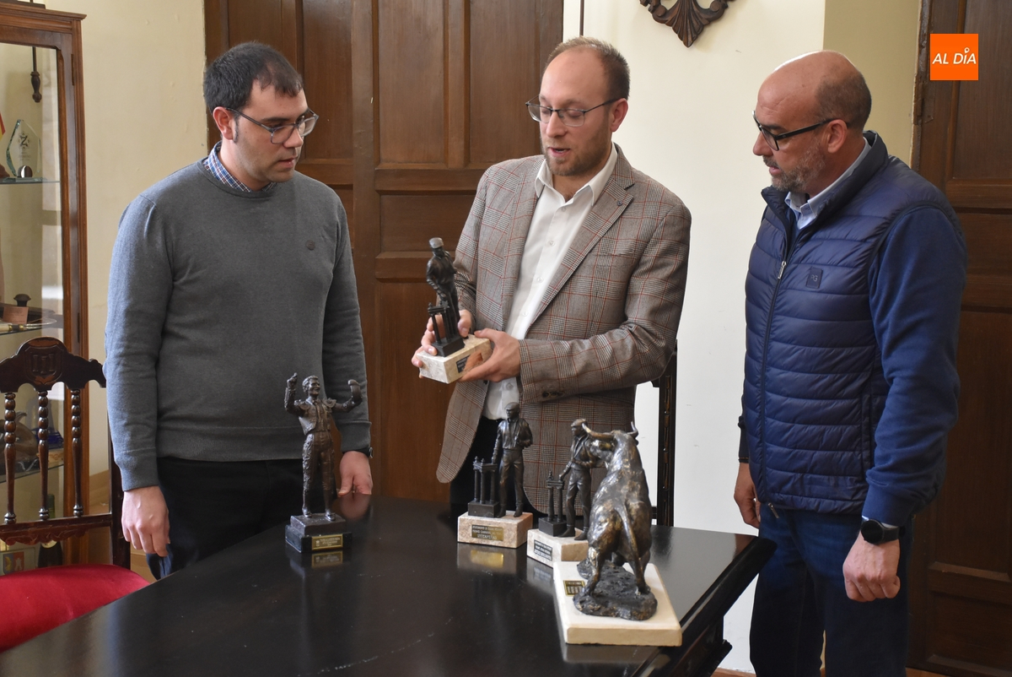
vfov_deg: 23.8
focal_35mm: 57
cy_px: 338
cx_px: 506
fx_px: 1603
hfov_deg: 35.0
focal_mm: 38
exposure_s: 1/60
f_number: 4.2
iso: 1800
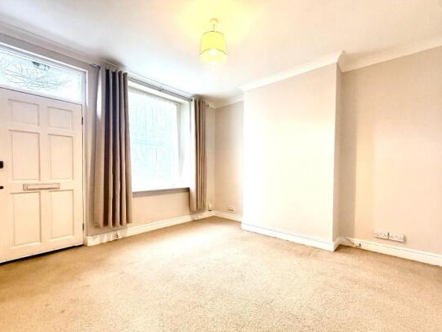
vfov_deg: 81.7
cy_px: 176
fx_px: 192
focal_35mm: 15
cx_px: 225
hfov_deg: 98.2
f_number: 2.2
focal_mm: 2.22
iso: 250
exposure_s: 1/100
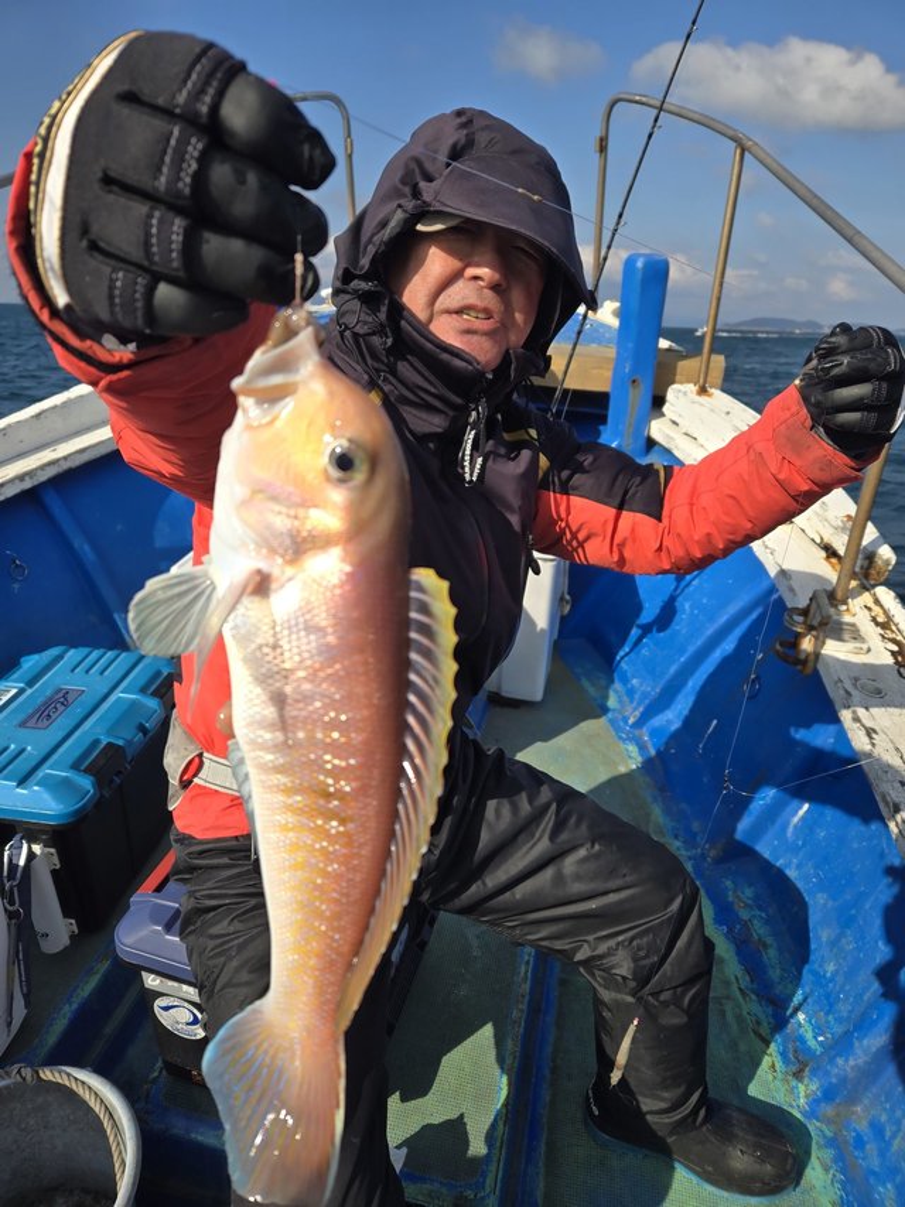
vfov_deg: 73.9
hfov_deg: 58.9
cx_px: 452
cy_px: 604
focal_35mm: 23
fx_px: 802
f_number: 1.8
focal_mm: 5.4
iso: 25
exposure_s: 1/3042
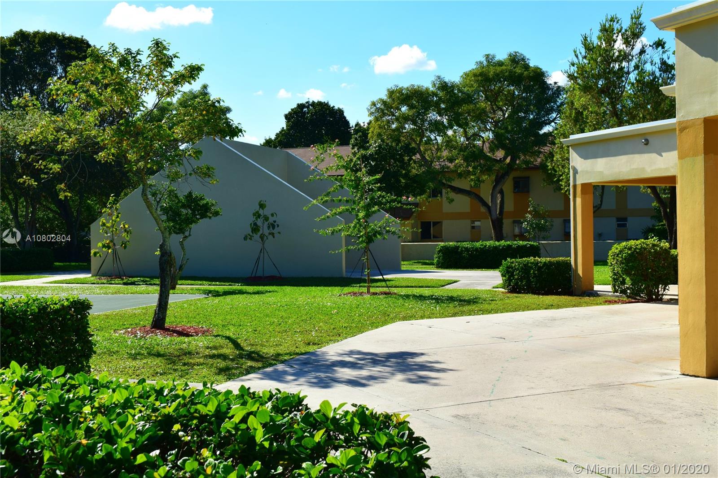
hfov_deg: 43.6
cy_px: 239
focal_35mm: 45
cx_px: 359
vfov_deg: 29.9
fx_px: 897
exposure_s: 1/500
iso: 360
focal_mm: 30
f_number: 11
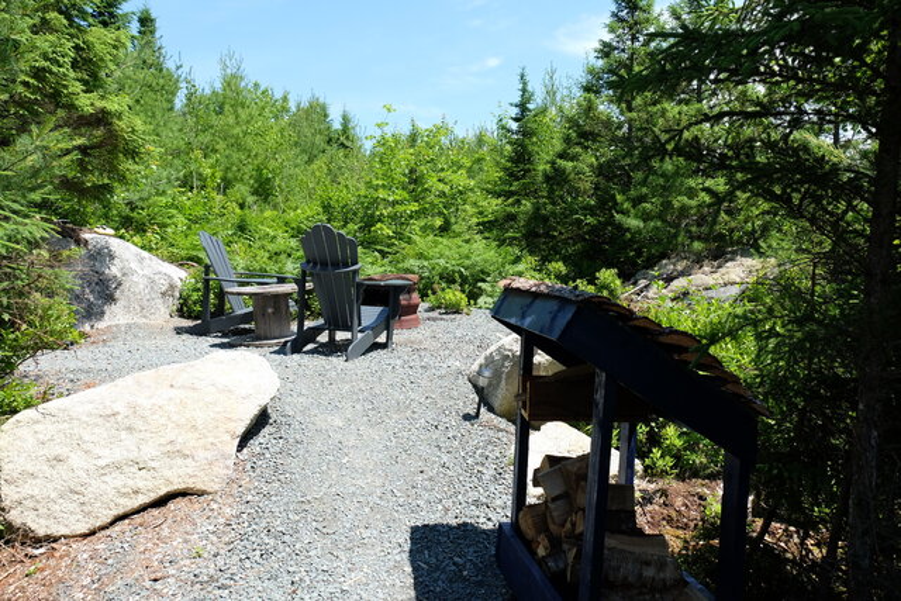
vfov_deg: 48.0
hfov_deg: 67.4
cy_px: 300
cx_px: 450
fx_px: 676
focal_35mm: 27
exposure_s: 1/350
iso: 200
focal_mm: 18
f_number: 5
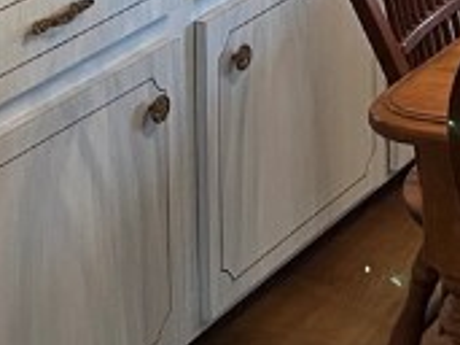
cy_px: -318
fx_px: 2072
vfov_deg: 9.0
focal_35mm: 156
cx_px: 681
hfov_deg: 12.1
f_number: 1.6
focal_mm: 5.1
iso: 100
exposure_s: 1/60
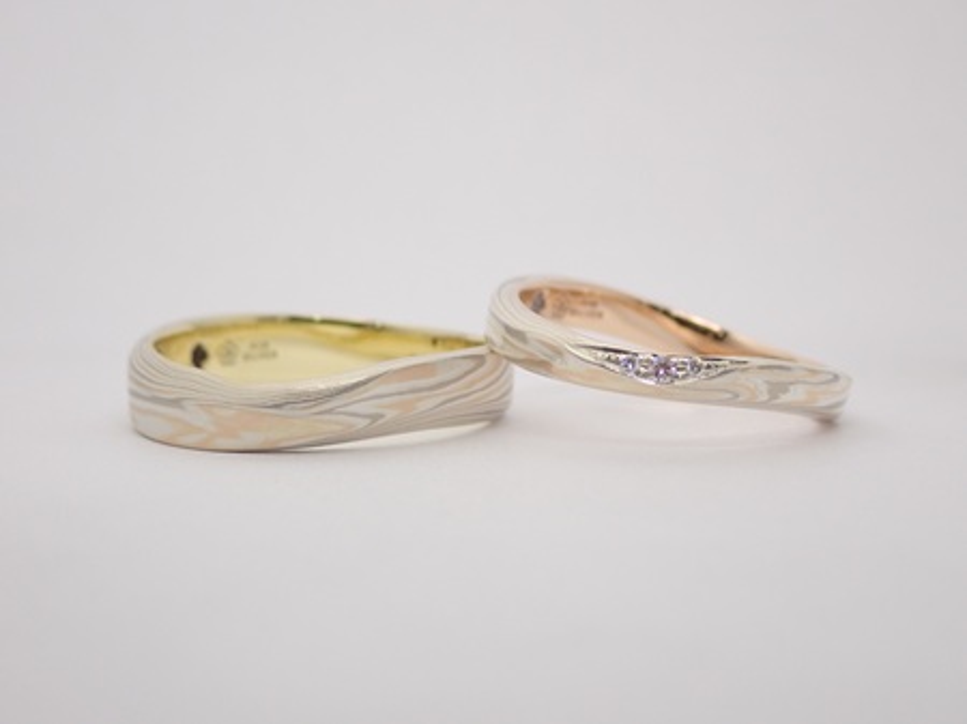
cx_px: 484
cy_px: 362
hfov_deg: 25.3
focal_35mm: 77
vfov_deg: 19.1
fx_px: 2150
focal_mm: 13.65
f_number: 4.1
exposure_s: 1/125
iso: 200
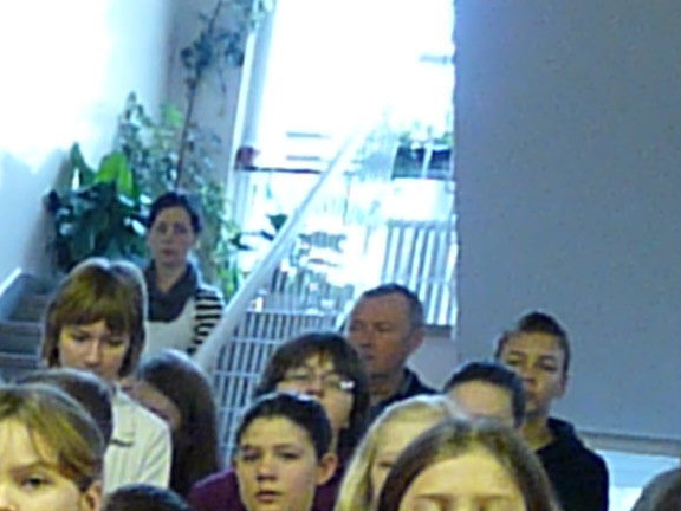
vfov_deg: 14.3
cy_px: 796
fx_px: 1889
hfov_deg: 18.4
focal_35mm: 96
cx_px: -304
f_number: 2.8
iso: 1600
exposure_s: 1/25
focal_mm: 4.8
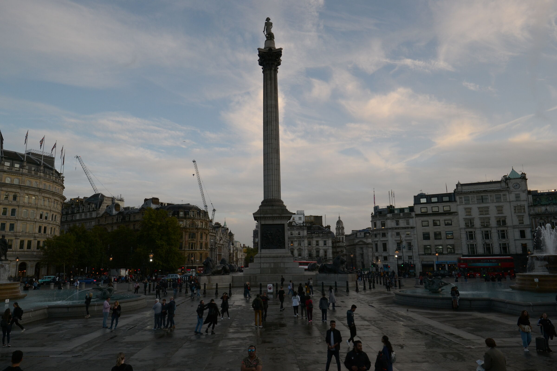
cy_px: 186
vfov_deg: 53.1
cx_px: 278
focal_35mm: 24
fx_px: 371
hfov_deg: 73.7
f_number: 7.1
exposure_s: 1/320
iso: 400
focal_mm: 16
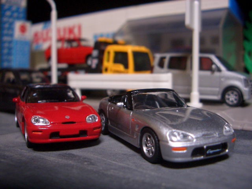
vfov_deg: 40.7
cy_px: 94
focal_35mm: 35
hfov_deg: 52.6
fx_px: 255
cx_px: 126
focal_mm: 5.8
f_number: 2.6
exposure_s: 1/8
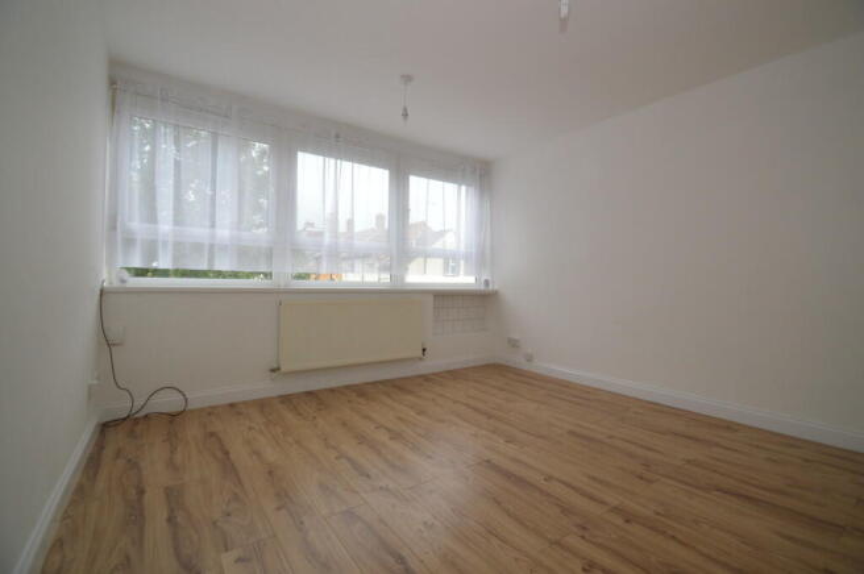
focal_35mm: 15
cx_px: 432
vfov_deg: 77.2
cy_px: 287
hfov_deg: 100.4
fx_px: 360
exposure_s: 1/60
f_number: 3.5
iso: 450
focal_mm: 10
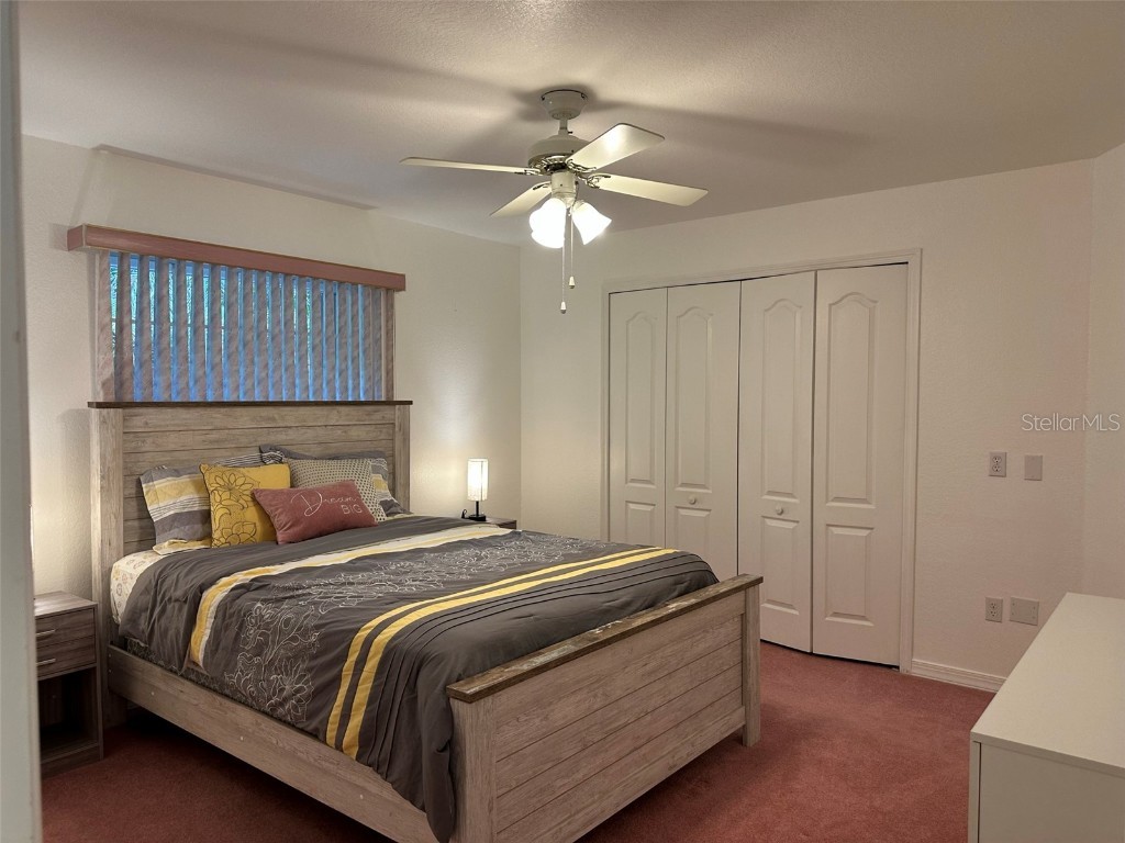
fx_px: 780
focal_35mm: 24
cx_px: 562
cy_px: 422
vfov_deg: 56.8
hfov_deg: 71.6
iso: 125
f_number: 1.78
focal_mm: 6.86
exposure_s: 1/60
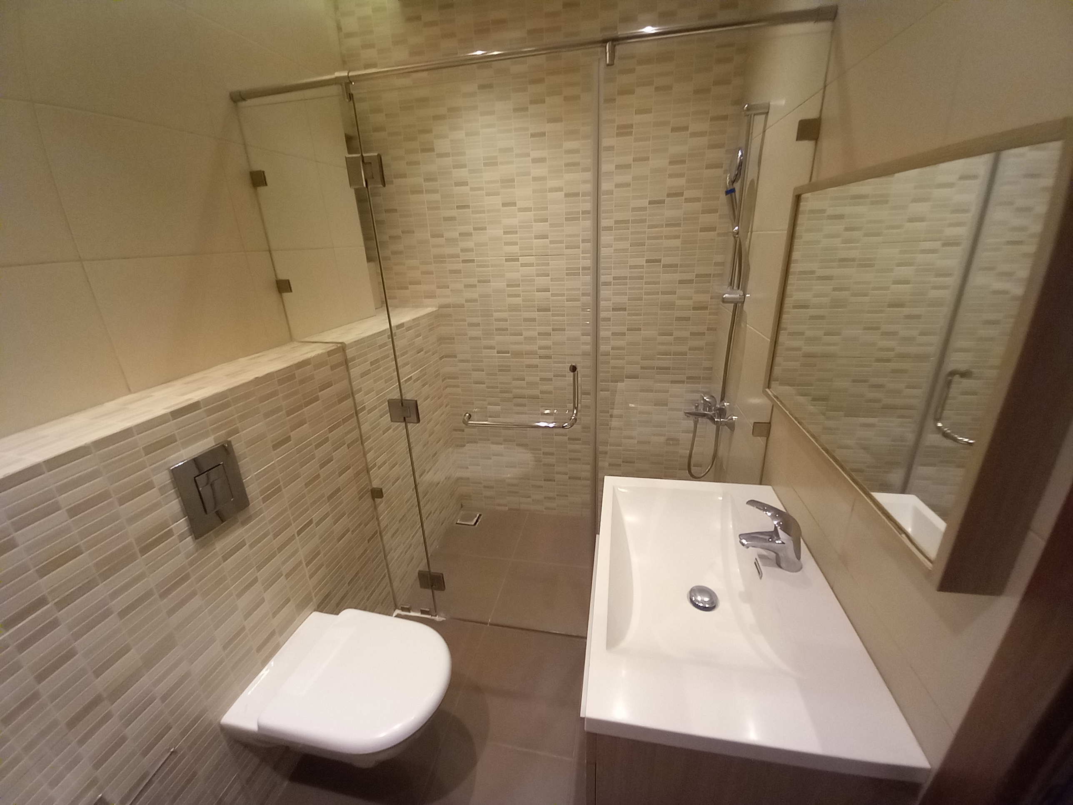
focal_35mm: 13
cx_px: 536
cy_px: 402
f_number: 2.2
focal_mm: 1.13
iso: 160
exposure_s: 1/33.3
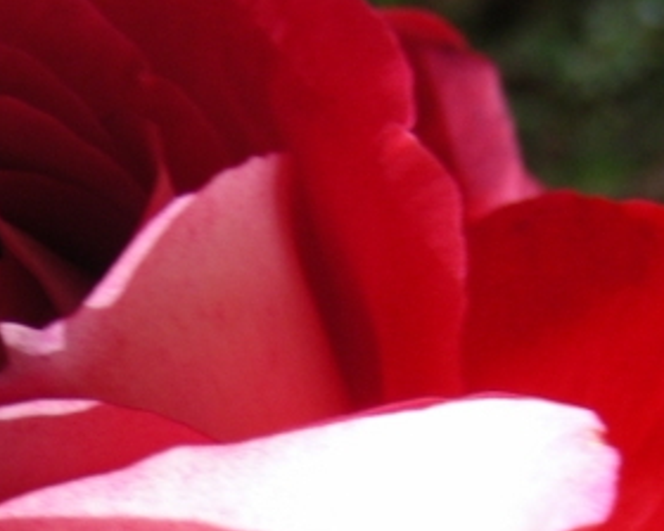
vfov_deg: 14.3
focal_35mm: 106
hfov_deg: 17.8
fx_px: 2083
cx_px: 64
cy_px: 522
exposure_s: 1/29.8
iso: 86
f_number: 3.5
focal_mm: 6.3
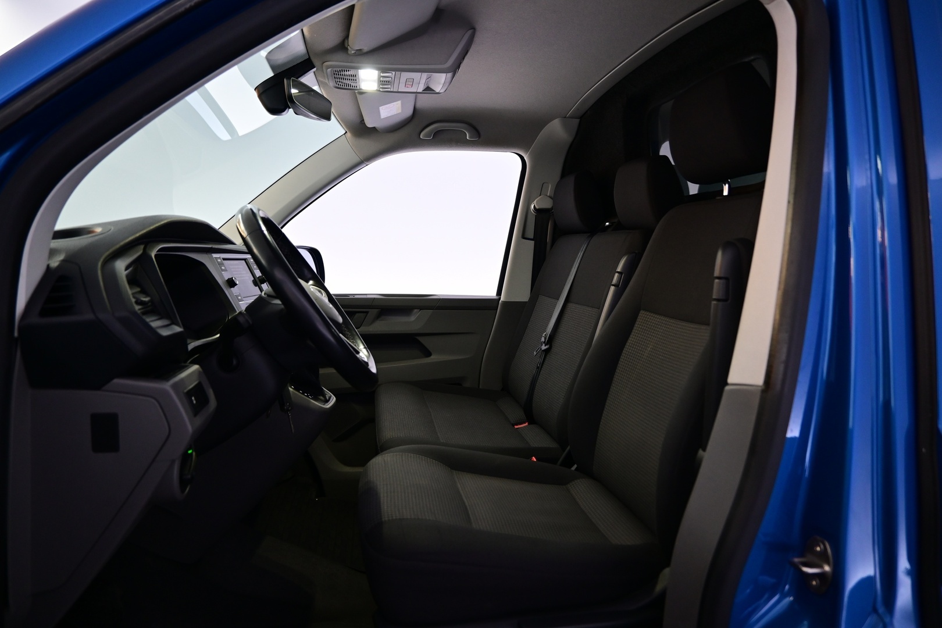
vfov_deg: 53.1
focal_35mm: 24
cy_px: 314
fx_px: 628
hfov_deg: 73.7
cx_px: 471
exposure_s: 1/25
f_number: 3.5
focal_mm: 16
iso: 640
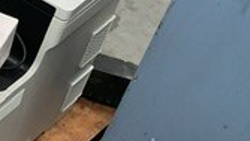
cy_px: 99
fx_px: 802
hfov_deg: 15.7
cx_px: -168
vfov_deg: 10.0
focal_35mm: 121
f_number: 1.8
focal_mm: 3
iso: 64
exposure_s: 1/120
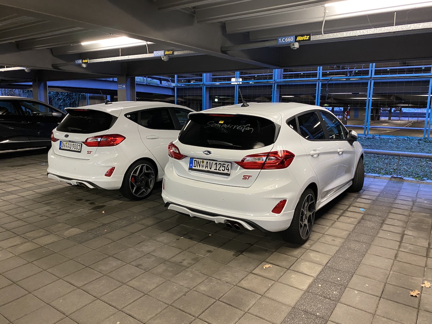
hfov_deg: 67.3
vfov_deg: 53.1
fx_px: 324
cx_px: 216
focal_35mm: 26
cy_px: 162
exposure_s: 1/33
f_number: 1.8
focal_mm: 4.25
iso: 400
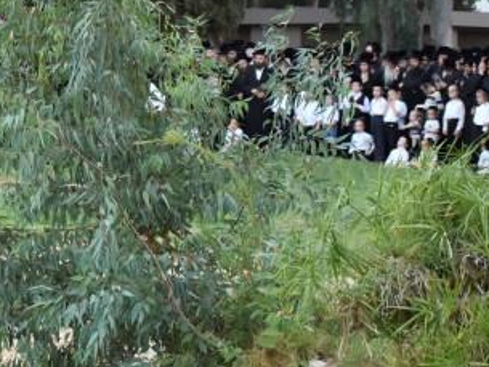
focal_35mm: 226
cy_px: 177
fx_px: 3194
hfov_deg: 8.6
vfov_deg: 6.6
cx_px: -212
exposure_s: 1/400
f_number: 2.8
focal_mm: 70
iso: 1000
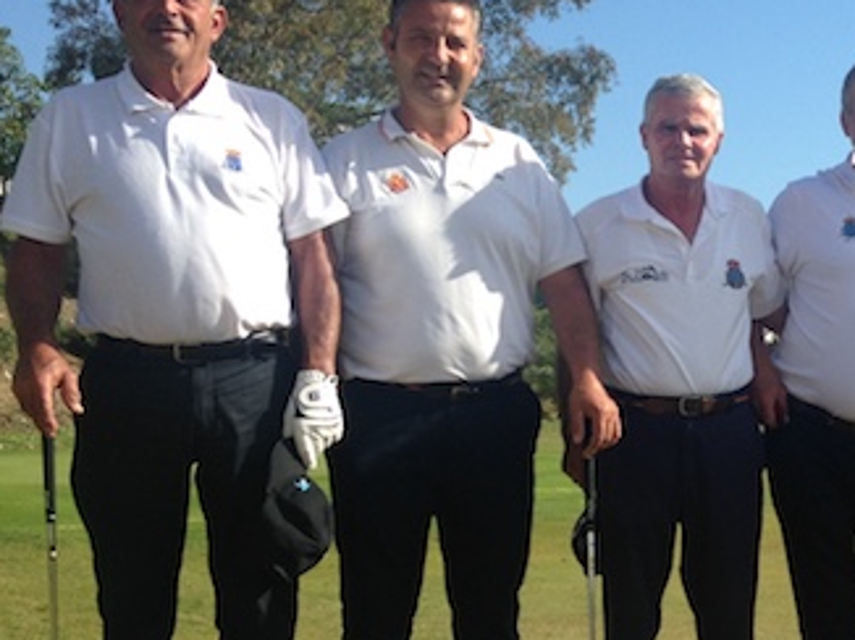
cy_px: 473
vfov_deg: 19.2
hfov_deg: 24.5
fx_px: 1876
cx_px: 847
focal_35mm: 76
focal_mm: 4.12
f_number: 2.4
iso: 50
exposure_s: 1/1506
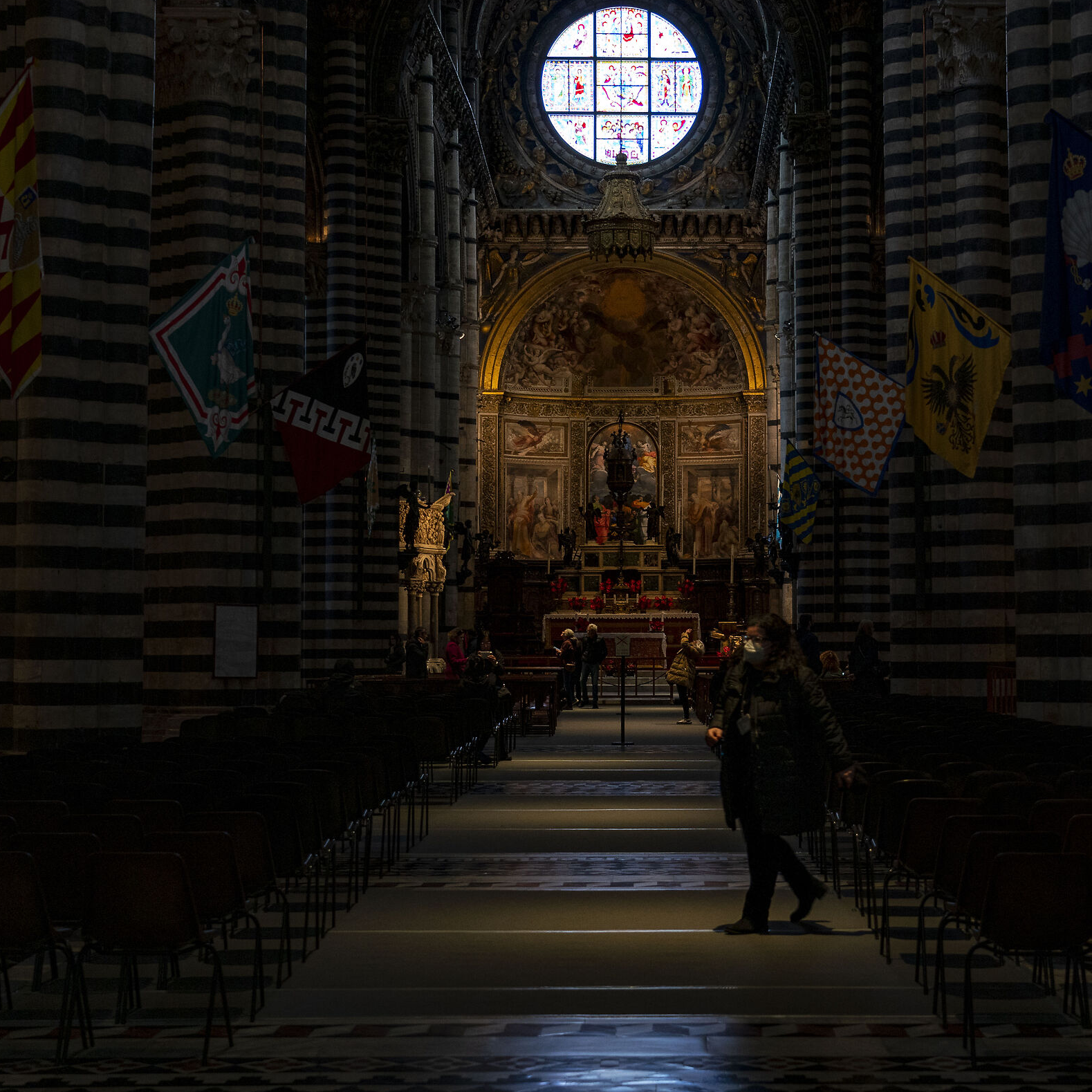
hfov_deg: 27.7
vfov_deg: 27.7
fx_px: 2213
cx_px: 622
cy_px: 543
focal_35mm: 62
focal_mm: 48
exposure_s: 1/100
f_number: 4
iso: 1600
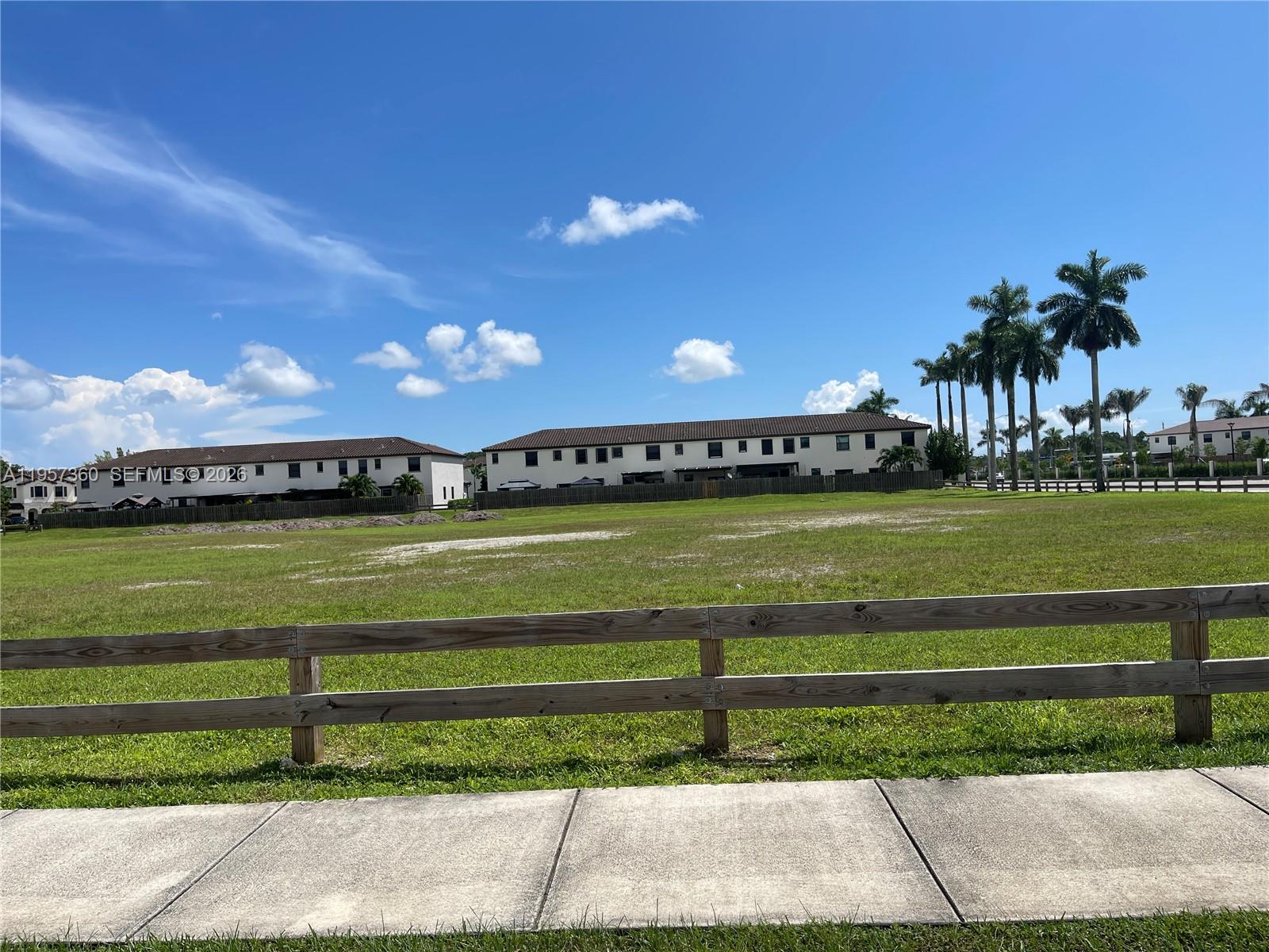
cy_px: 476
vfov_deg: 54.9
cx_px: 634
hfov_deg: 69.4
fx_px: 916
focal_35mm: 25
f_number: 1.6
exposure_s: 1/5917
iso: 32
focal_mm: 5.1
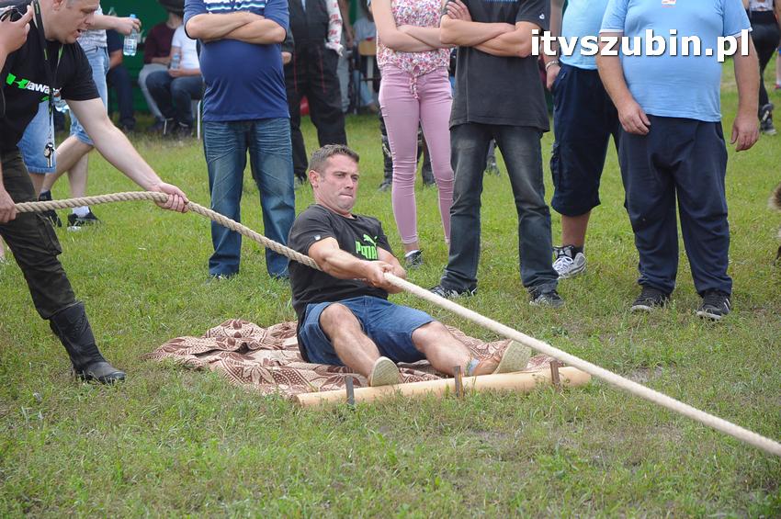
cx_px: 390
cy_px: 260
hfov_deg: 19.5
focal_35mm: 105
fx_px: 2276
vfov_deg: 13.0
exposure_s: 1/160
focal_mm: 70
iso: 400
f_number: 4.5
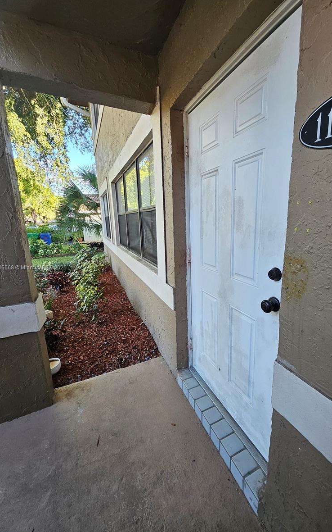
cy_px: 268
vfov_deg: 105.3
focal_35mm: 14
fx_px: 203
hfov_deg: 78.3
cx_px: 187
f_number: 2.2
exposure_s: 1/60
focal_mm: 1.74
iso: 50
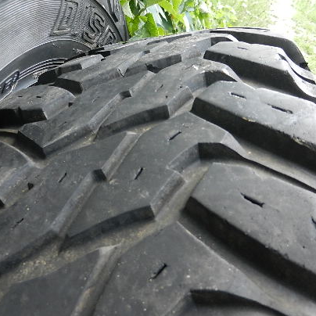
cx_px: 184
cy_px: 149
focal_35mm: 35
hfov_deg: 47.0
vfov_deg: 47.2
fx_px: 361
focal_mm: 4.5
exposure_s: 1/30
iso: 360
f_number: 3.5
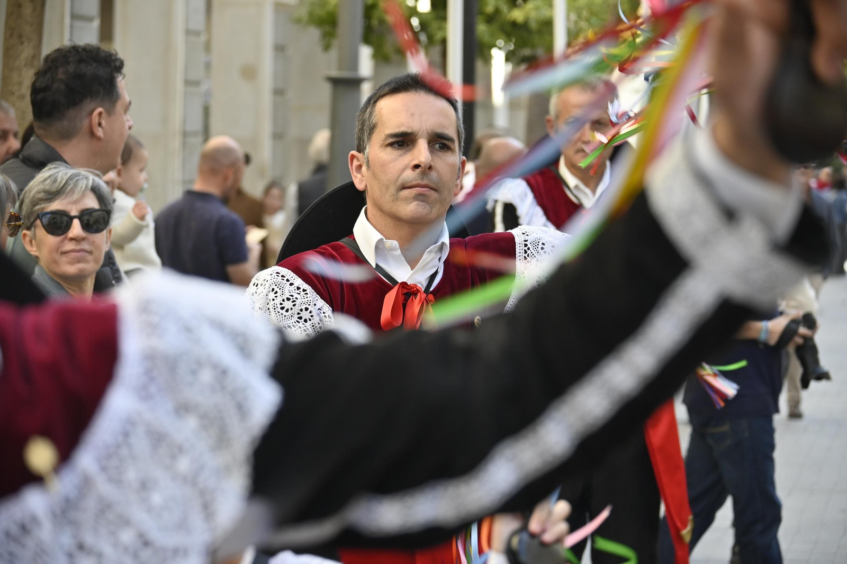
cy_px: 282
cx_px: 424
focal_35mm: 144
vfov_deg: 9.5
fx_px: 3387
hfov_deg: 14.3
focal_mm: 96
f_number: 5.6
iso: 800
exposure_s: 1/500
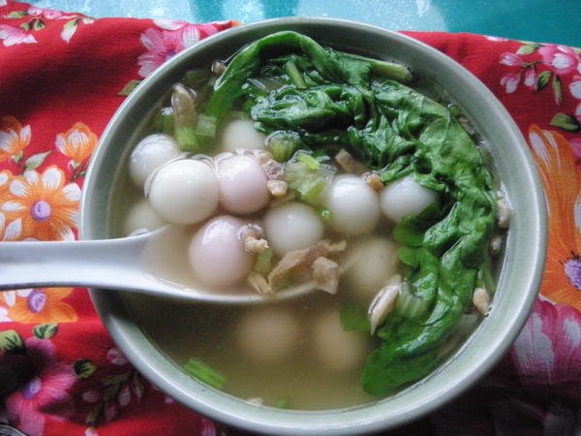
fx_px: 638
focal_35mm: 38
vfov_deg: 37.7
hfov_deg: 49.0
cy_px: 218
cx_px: 290
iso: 800
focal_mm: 6.7
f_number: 3.5
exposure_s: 1/200
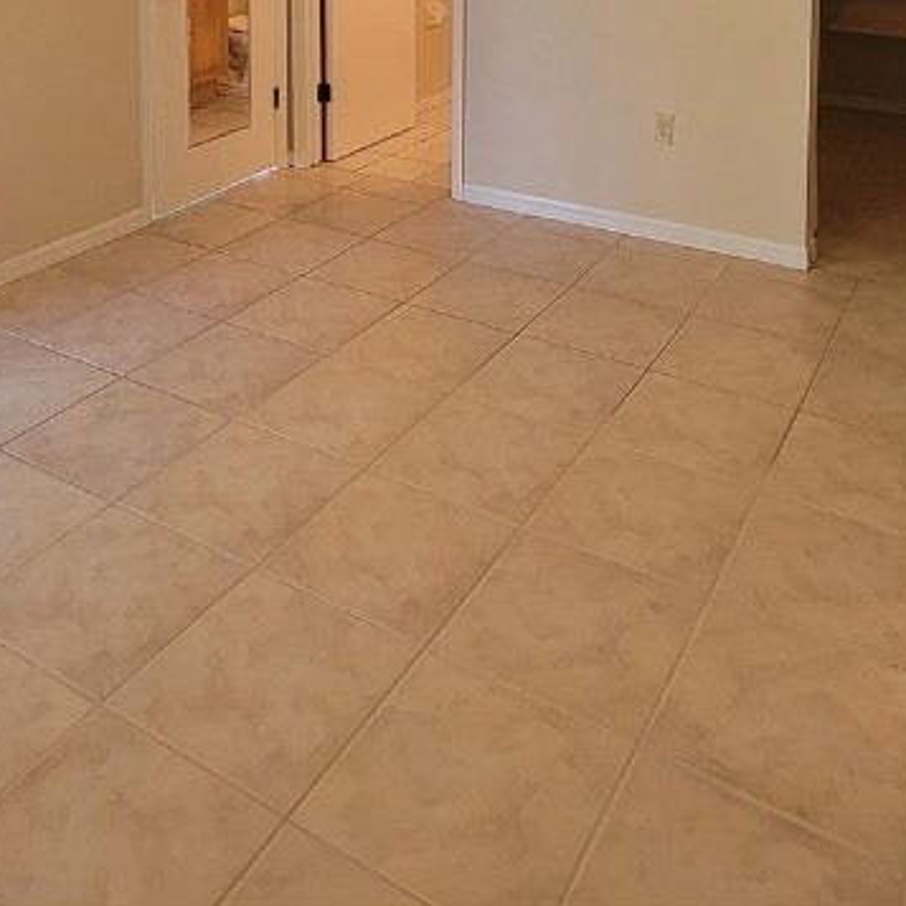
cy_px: -63
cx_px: 411
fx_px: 977
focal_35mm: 33
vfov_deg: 41.1
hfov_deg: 49.7
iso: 125
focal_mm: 2.2
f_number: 2.2
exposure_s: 1/60
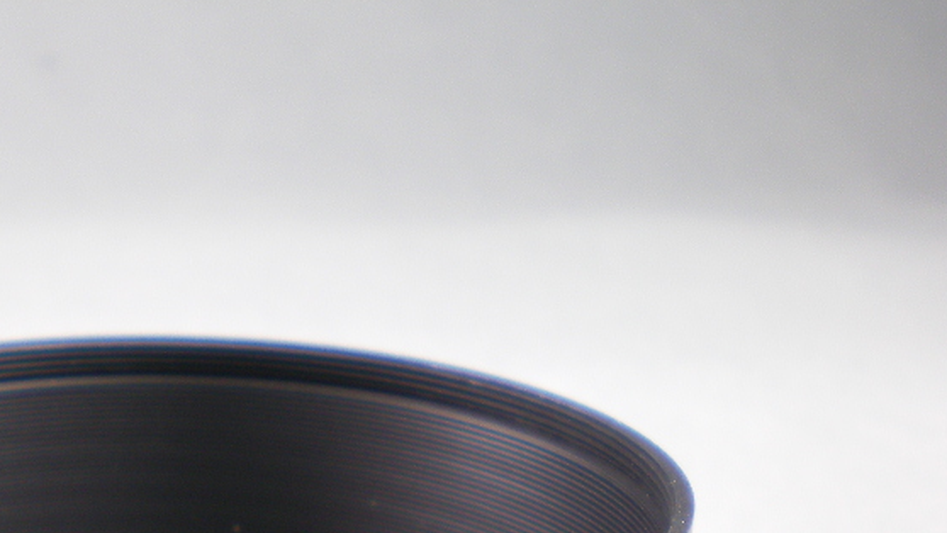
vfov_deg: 15.3
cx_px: 134
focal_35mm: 76
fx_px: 1909
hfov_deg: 27.1
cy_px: 645
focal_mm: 6.3
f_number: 3.1
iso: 80
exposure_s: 1/30
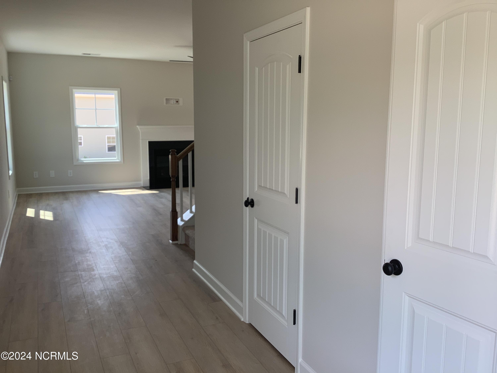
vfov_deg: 45.4
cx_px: 248
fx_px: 445
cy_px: 186
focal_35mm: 31
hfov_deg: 58.4
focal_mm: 3.3
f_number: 2.4
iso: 40
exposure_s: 1/120
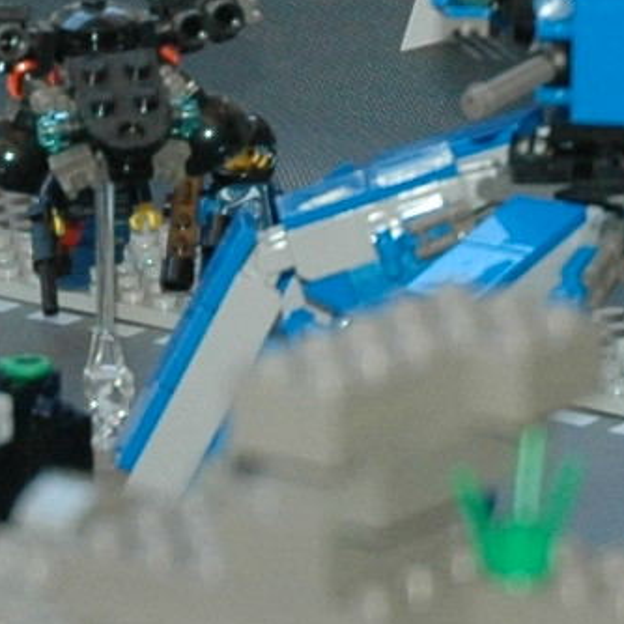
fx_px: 10279
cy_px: -742
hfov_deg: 3.4
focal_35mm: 504
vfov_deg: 3.4
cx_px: 2087
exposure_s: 1/60
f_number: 4.5
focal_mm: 44
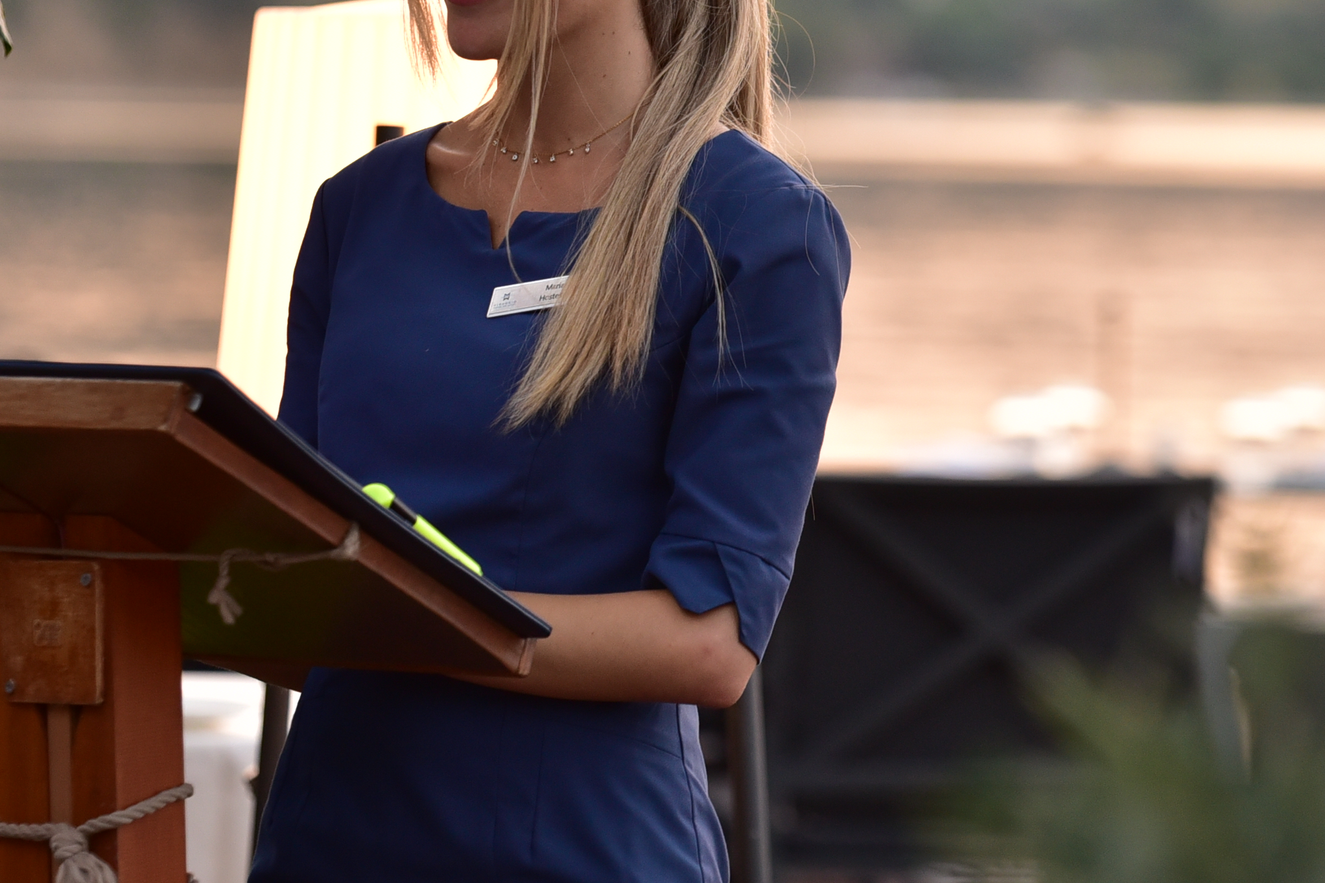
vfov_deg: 4.6
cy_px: 238
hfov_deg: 6.9
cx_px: 664
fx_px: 10968
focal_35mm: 298
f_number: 3.2
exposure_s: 1/160
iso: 1000
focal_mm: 135
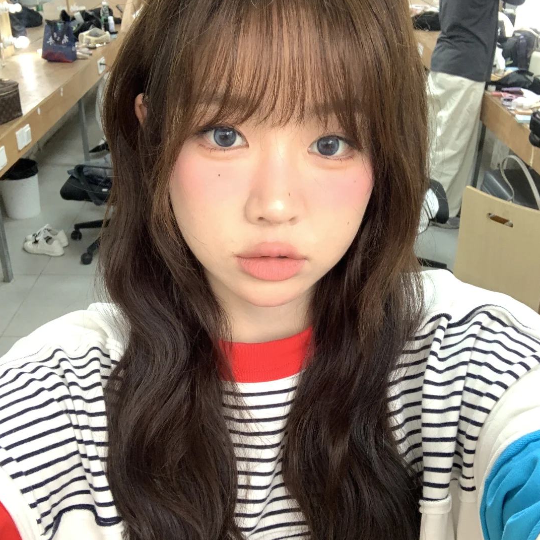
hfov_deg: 43.9
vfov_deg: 43.8
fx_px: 671
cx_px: 271
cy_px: 284
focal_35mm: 38
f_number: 2.2
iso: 160
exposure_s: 1/60
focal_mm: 2.87
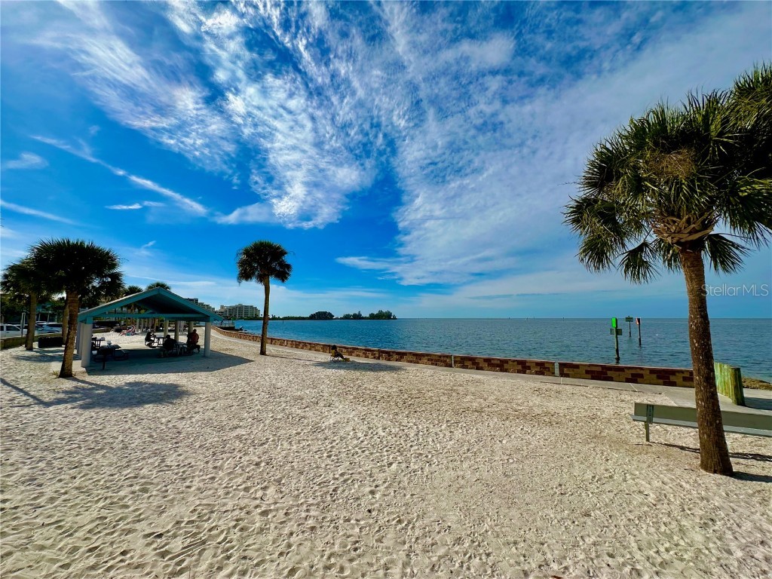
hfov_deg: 102.1
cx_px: 386
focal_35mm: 14
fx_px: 312
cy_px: 290
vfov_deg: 85.7
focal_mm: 2.22
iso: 50
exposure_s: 1/6494
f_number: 2.2
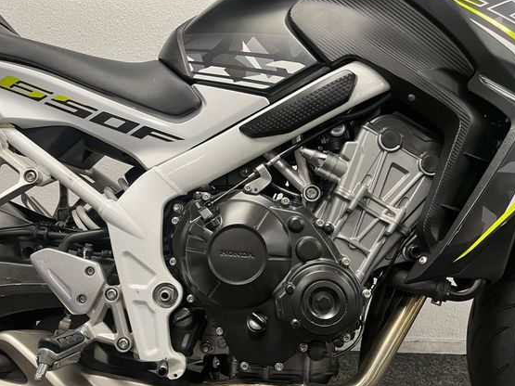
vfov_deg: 46.7
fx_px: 446
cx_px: 251
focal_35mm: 30
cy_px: 210
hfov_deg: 60.0
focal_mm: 5.1
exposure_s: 1/50
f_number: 1.6
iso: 125
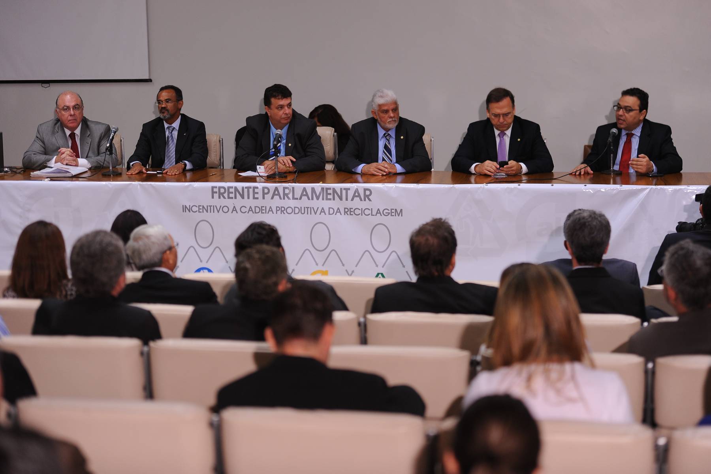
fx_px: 1382
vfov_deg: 19.4
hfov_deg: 28.9
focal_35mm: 70
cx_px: 356
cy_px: 237
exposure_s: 1/100
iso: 1000
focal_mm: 70
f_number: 4
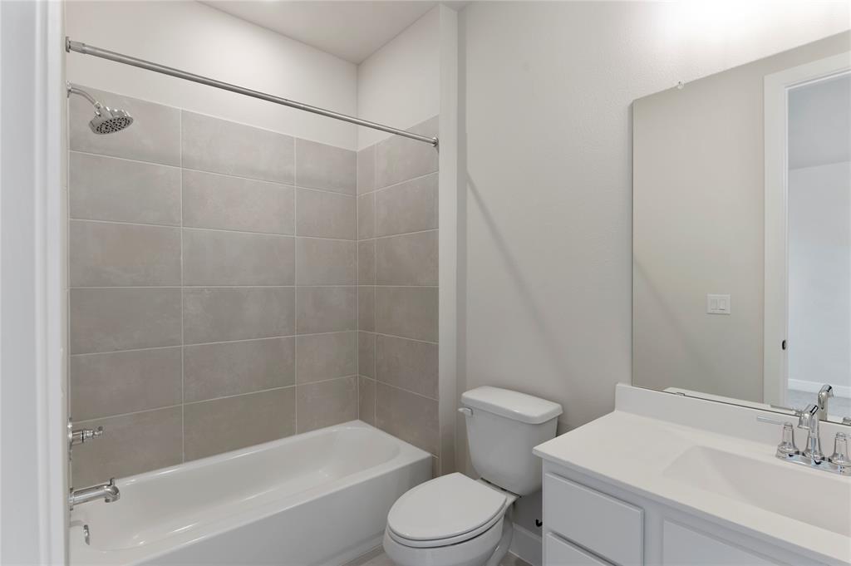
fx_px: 402
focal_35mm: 17
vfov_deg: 70.3
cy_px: 283
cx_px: 426
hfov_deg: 93.3
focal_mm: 17
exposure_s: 1/30
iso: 100
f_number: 8
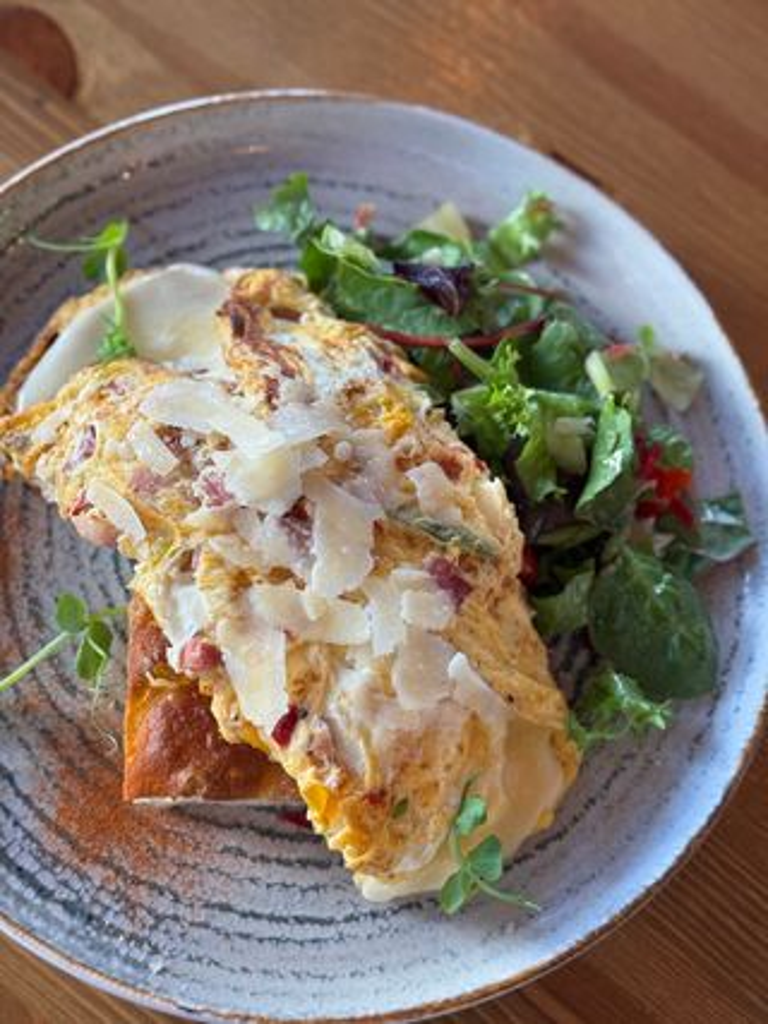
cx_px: 384
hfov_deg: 30.3
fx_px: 1421
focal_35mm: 48
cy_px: 512
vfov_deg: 39.7
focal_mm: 6.76
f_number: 1.78
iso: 50
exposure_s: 1/50
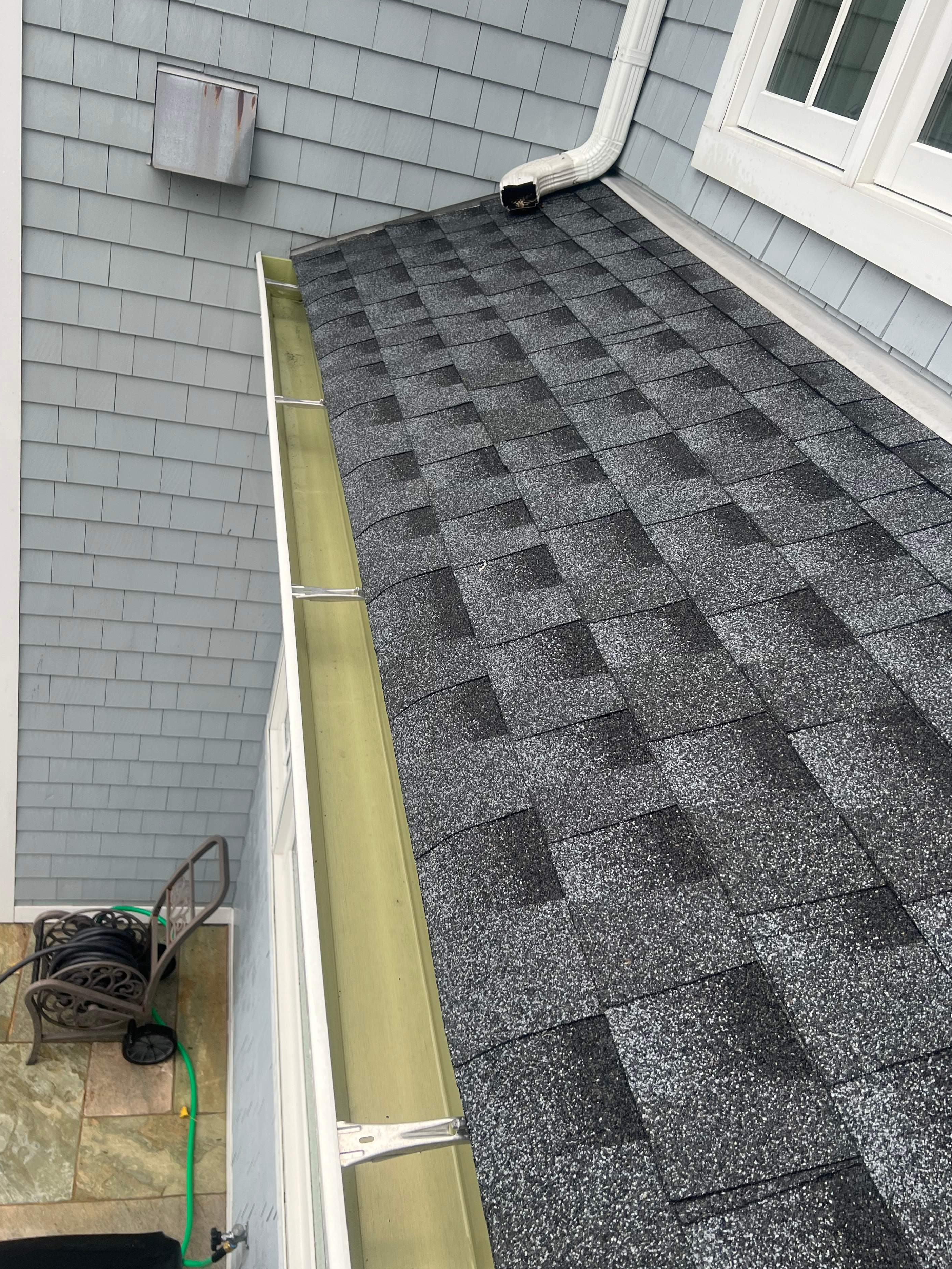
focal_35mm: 28
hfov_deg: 49.7
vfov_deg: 63.4
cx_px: 444
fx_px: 1027
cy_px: 642
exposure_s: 1/259
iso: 40
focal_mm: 5.7
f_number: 1.5
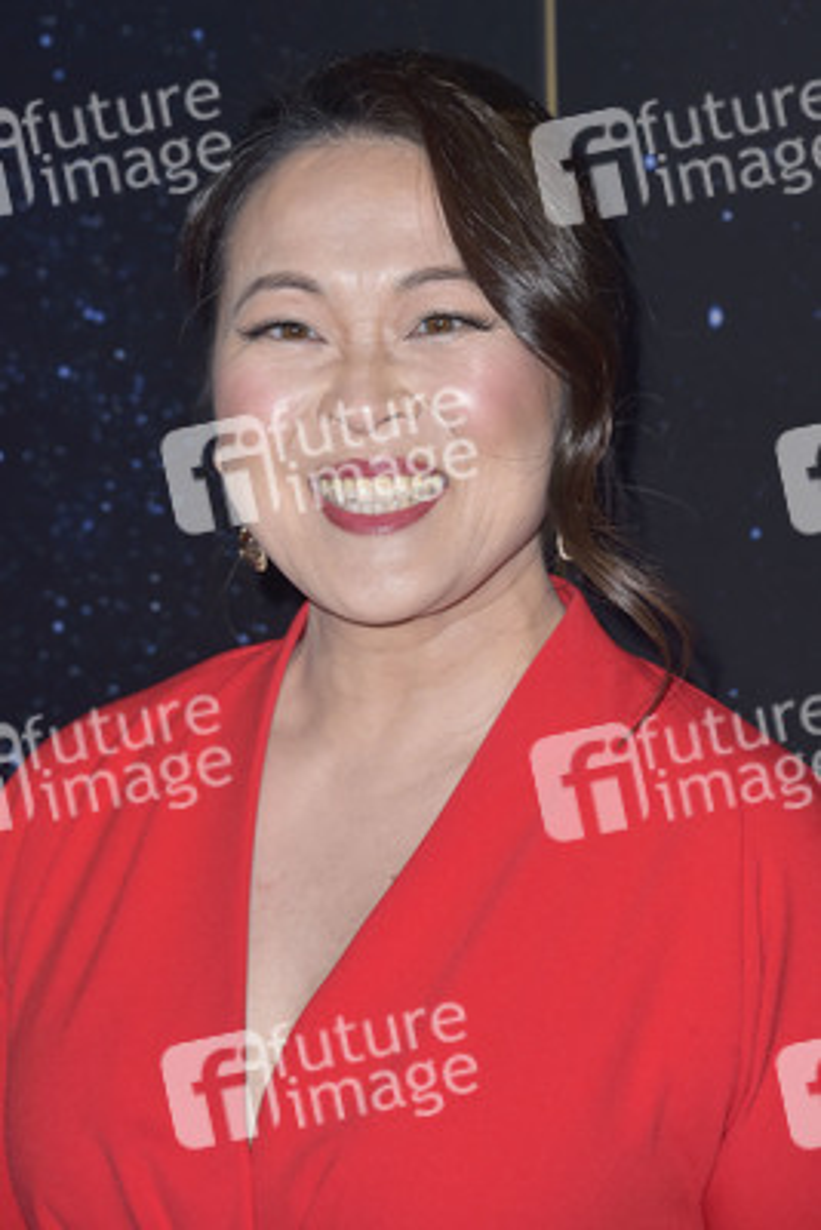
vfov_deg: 13.7
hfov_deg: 9.2
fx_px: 5126
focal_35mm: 150
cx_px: 410
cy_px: 615
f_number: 7.1
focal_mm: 150
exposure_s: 1/250
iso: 320
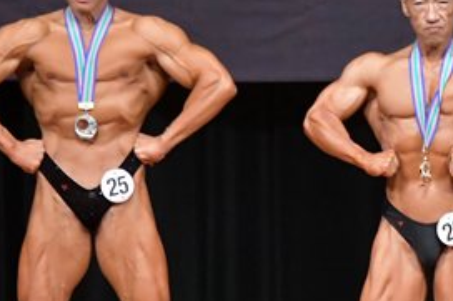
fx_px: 8048
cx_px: 454
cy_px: 181
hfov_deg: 3.2
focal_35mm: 640
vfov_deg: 2.1
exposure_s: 1/400
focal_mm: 150
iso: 5000
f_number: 5.6
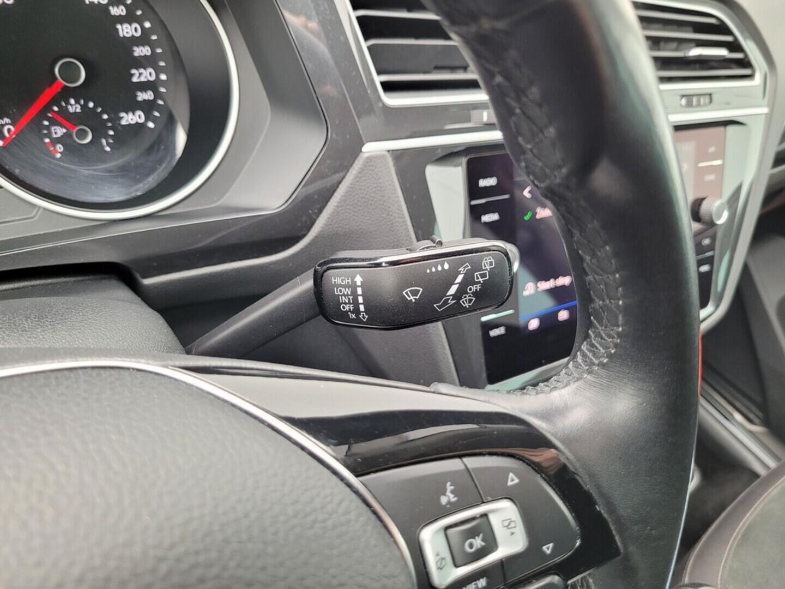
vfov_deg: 53.1
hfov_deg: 67.3
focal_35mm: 26
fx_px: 590
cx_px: 392
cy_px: 294
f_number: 1.8
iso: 250
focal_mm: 5.4
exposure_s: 1/100
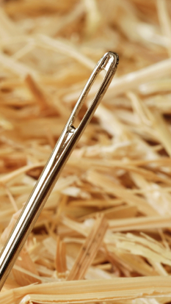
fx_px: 1555
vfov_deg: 11.1
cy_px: 205
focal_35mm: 193
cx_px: -50
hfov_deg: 6.2
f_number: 22
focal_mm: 60
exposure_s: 1/8
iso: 100
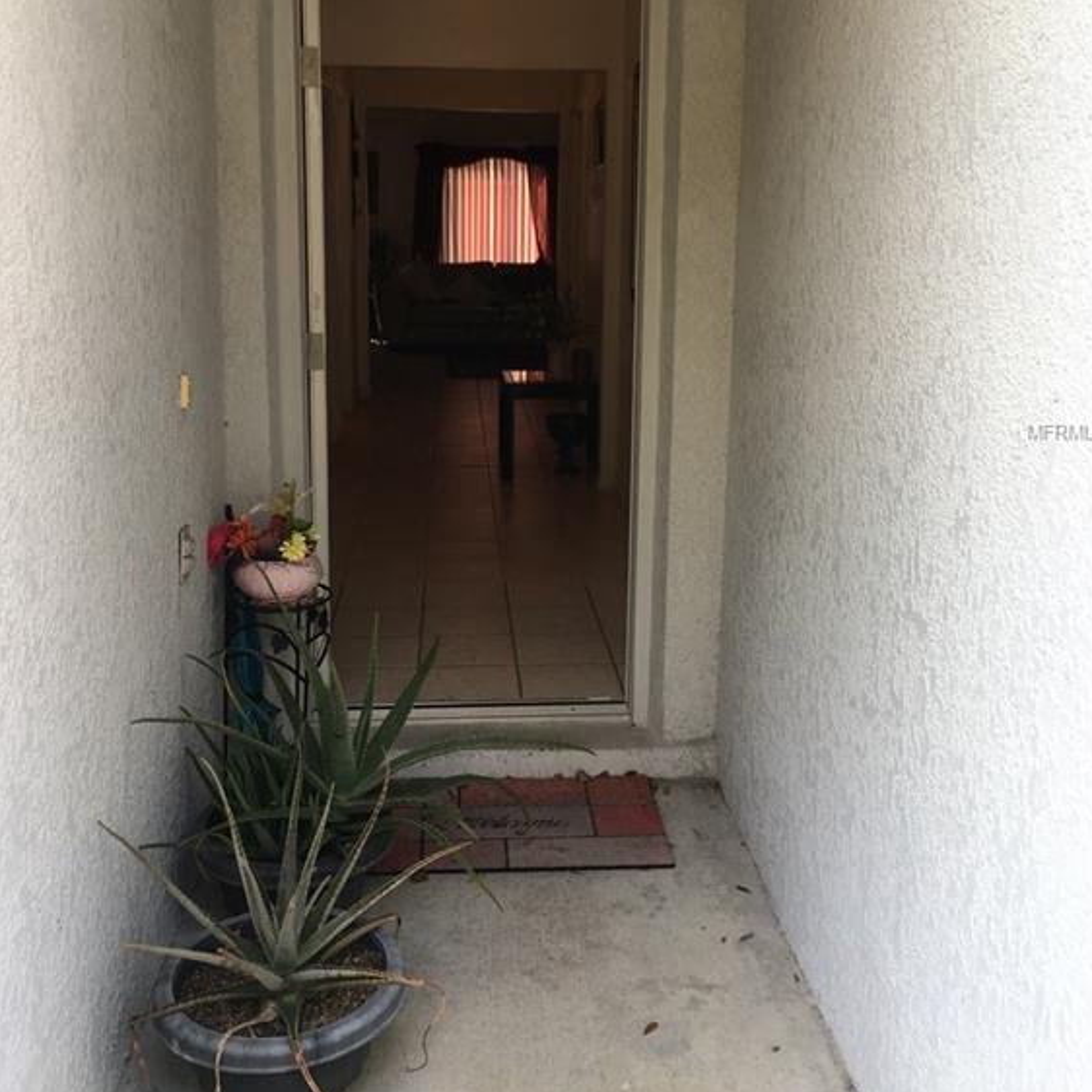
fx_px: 1249
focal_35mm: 35
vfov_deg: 46.9
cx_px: 554
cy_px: 431
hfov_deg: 47.2
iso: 25
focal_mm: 4.15
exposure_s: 1/120
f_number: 2.2
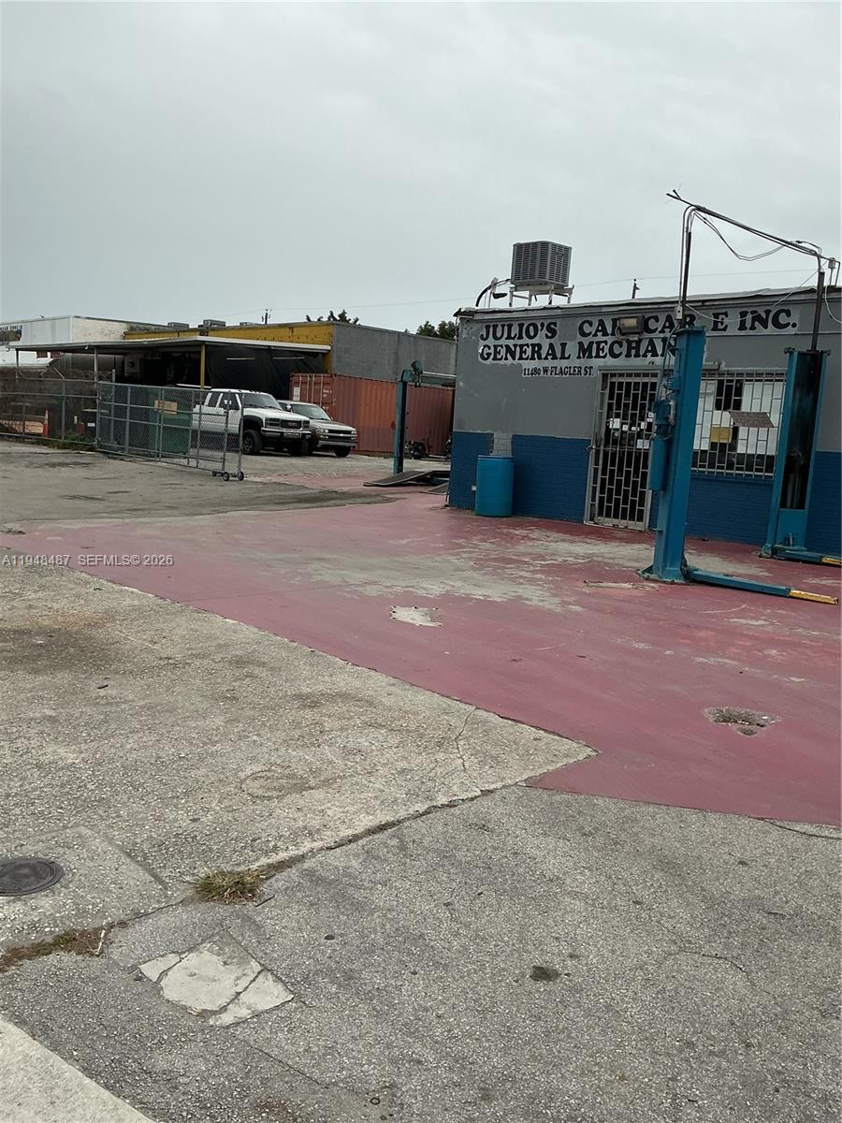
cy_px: 562
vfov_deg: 61.7
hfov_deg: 48.2
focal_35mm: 29
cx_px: 421
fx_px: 941
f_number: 1.8
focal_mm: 3
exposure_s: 1/1984
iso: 25
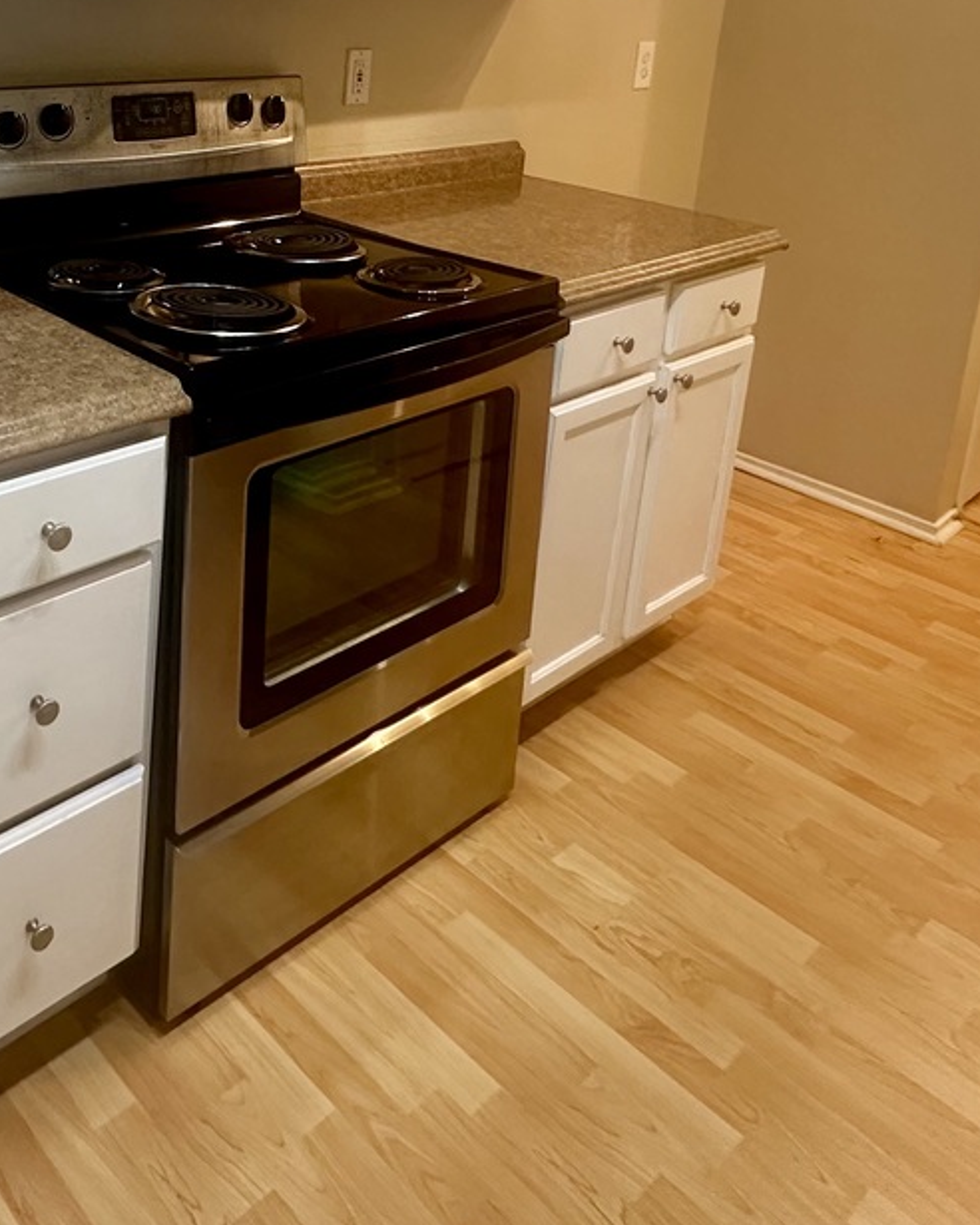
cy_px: 185
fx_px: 1160
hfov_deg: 42.9
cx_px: 149
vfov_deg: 50.9
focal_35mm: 32
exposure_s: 1/60
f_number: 2.2
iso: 250
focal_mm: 2.22
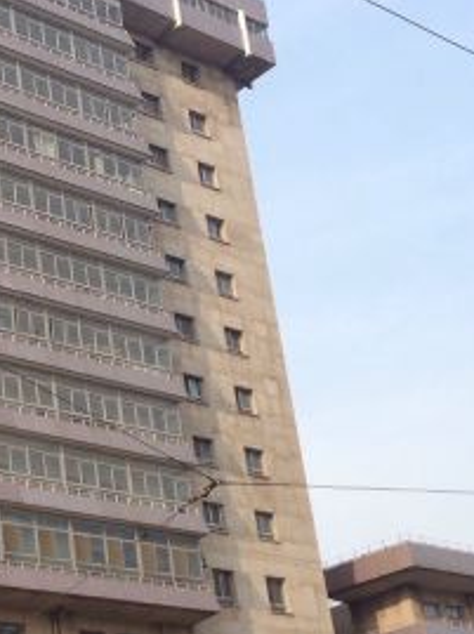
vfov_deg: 22.8
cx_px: 27
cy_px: 365
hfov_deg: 16.8
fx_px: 1574
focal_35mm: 86
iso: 50
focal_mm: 4.12
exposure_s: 1/821
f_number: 2.4
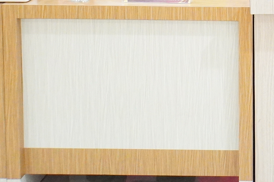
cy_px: -91
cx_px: 336
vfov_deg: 10.9
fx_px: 917
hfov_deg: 16.2
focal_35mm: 121
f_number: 4
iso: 12800
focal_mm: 25
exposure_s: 1/200
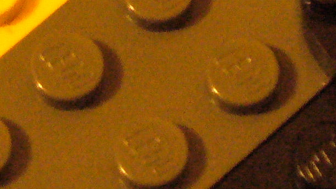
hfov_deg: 5.5
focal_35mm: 389
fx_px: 3465
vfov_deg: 3.1
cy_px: -221
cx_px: 44
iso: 400
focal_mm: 12.8
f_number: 3.3
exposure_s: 1/8
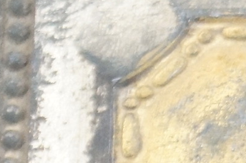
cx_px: 544
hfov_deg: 4.1
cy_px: 327
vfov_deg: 2.7
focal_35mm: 501
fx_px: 3417
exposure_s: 1/30
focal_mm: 55
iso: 3200
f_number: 5.6
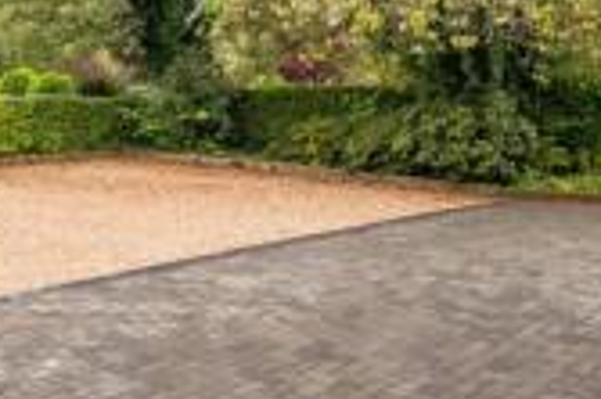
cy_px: 102
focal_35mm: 40
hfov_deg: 47.7
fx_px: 667
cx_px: 198
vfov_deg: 32.7
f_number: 8
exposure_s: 1/8
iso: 640
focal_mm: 14
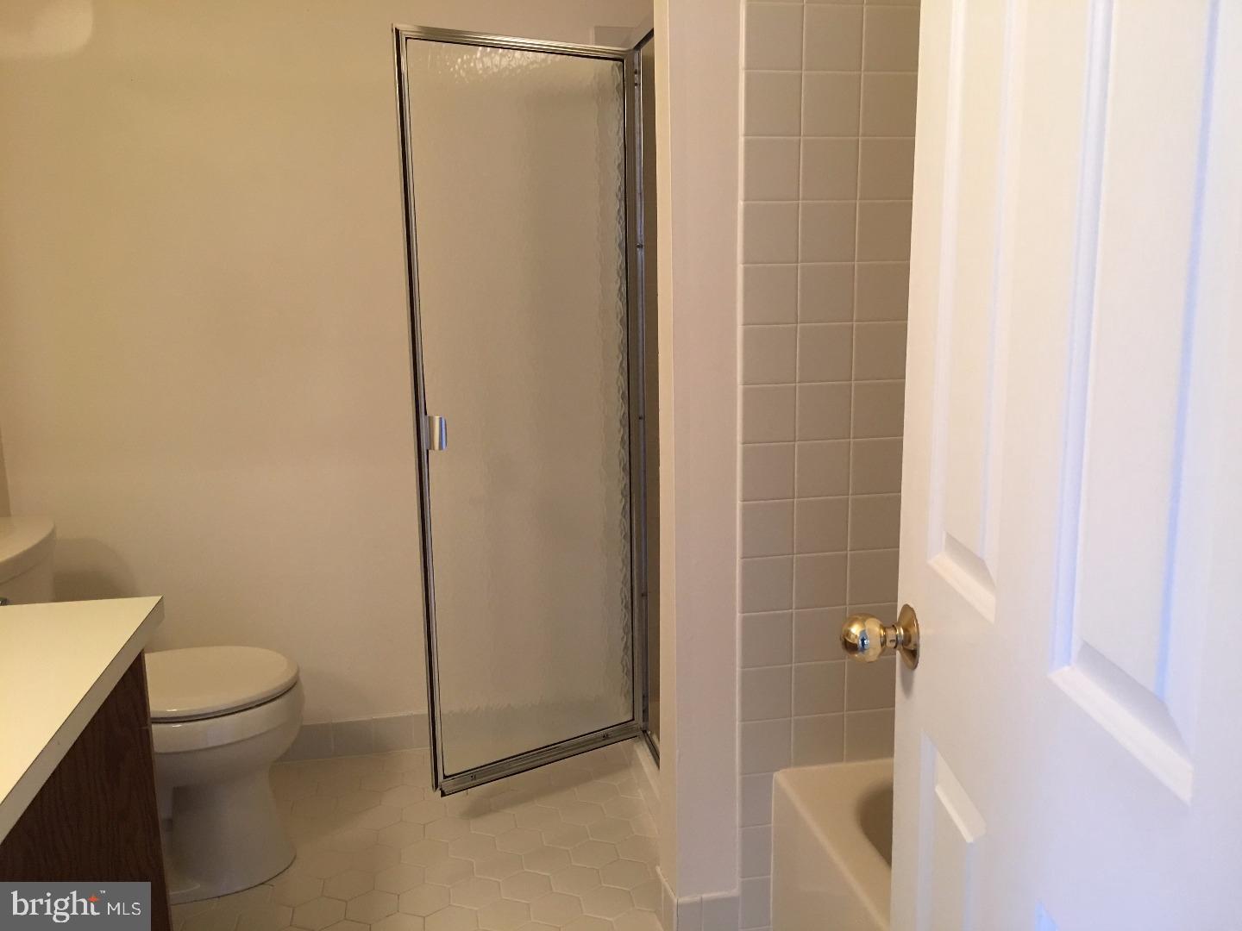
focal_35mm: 29
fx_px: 1041
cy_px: 466
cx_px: 621
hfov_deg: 61.7
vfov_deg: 48.2
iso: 50
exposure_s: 1/15
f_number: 2.2
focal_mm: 4.15
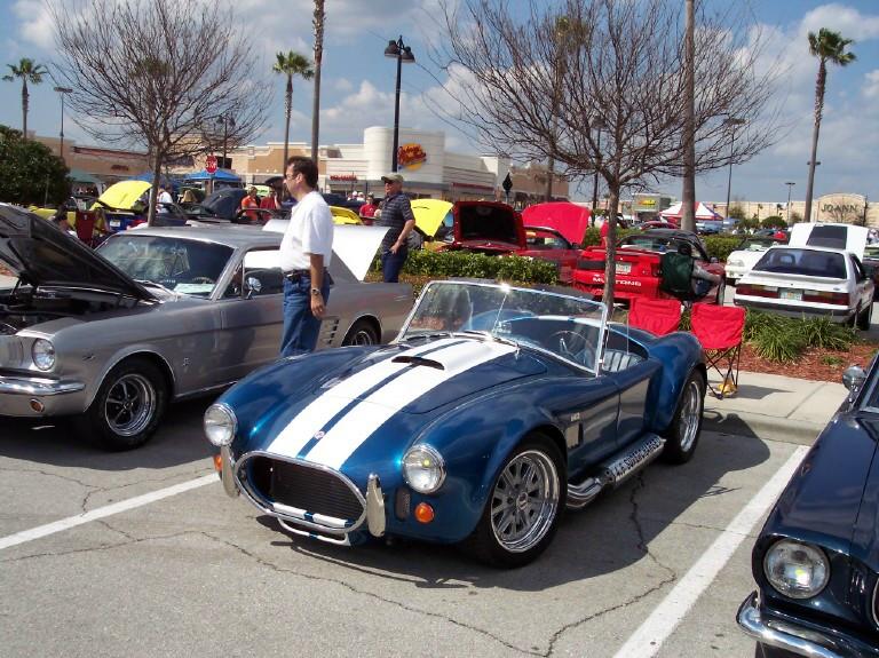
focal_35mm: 38
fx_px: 964
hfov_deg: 49.0
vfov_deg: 37.7
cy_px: 329
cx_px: 440
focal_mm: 8
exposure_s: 1/1000
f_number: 4.8
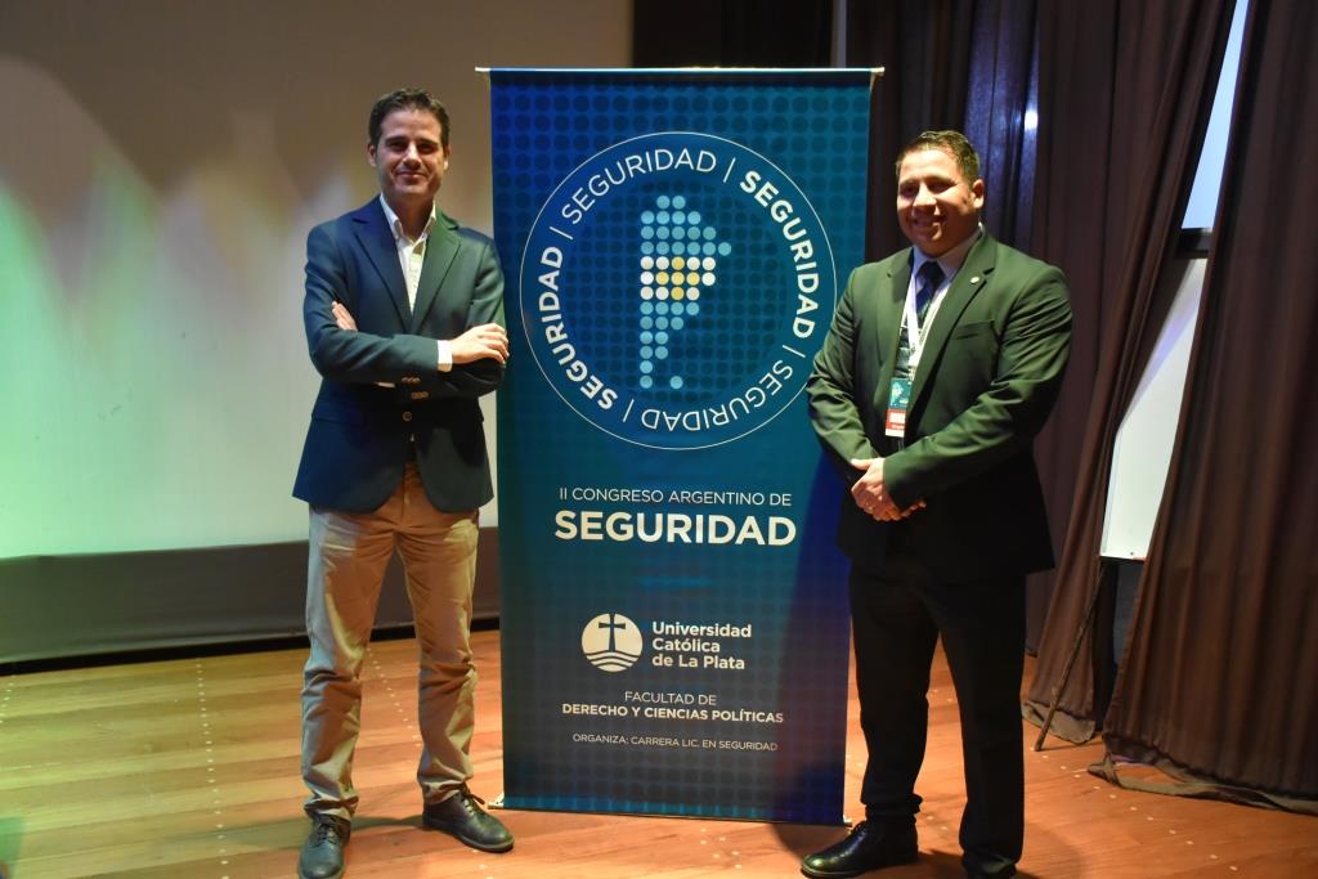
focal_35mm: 34
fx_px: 1263
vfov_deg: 38.4
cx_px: 659
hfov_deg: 55.1
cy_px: 440
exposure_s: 1/40
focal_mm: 23
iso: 3200
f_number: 3.8
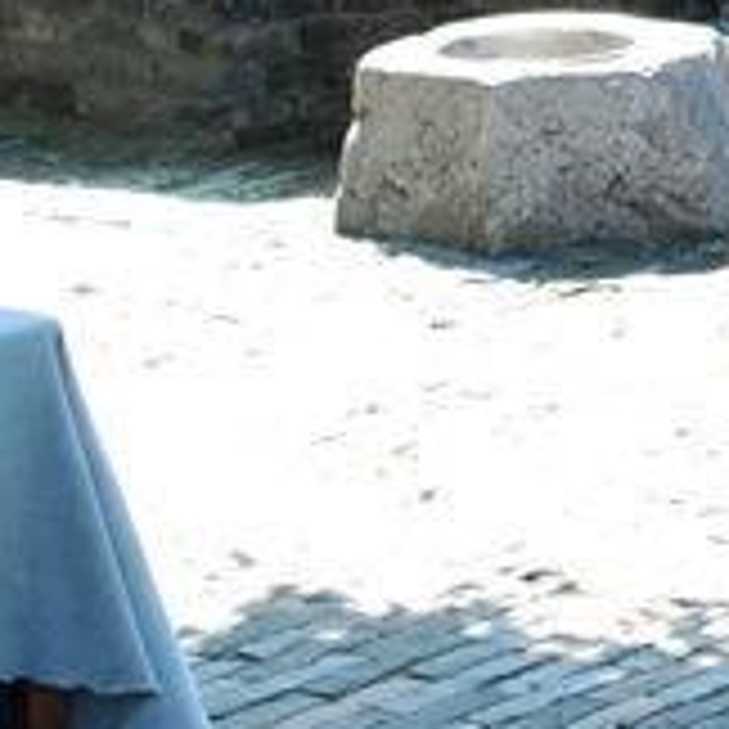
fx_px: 4193
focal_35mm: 176
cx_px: 1570
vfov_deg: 9.6
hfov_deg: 9.2
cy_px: -443
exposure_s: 1/60
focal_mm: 28
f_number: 8
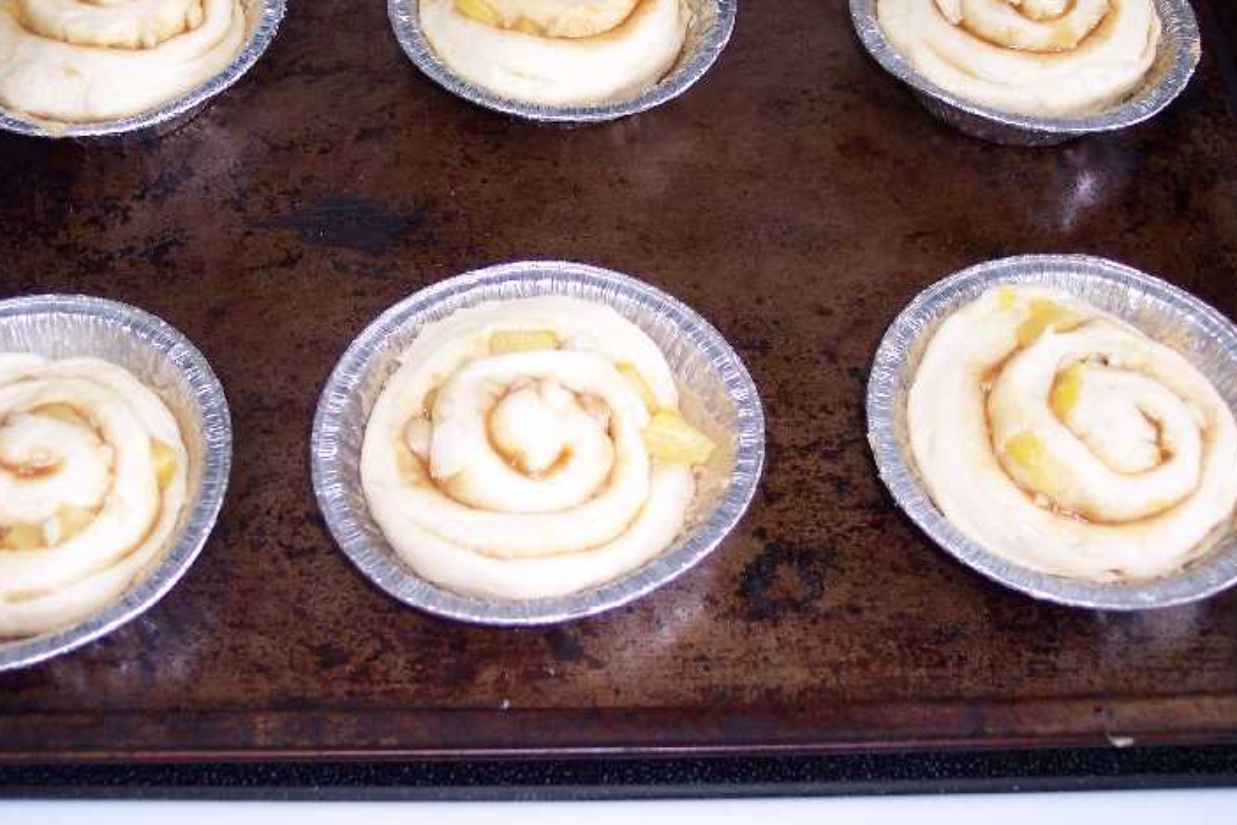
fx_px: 1546
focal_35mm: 45
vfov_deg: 29.8
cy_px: 345
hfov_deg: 43.6
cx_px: 583
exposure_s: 1/60
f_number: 2.8
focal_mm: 8
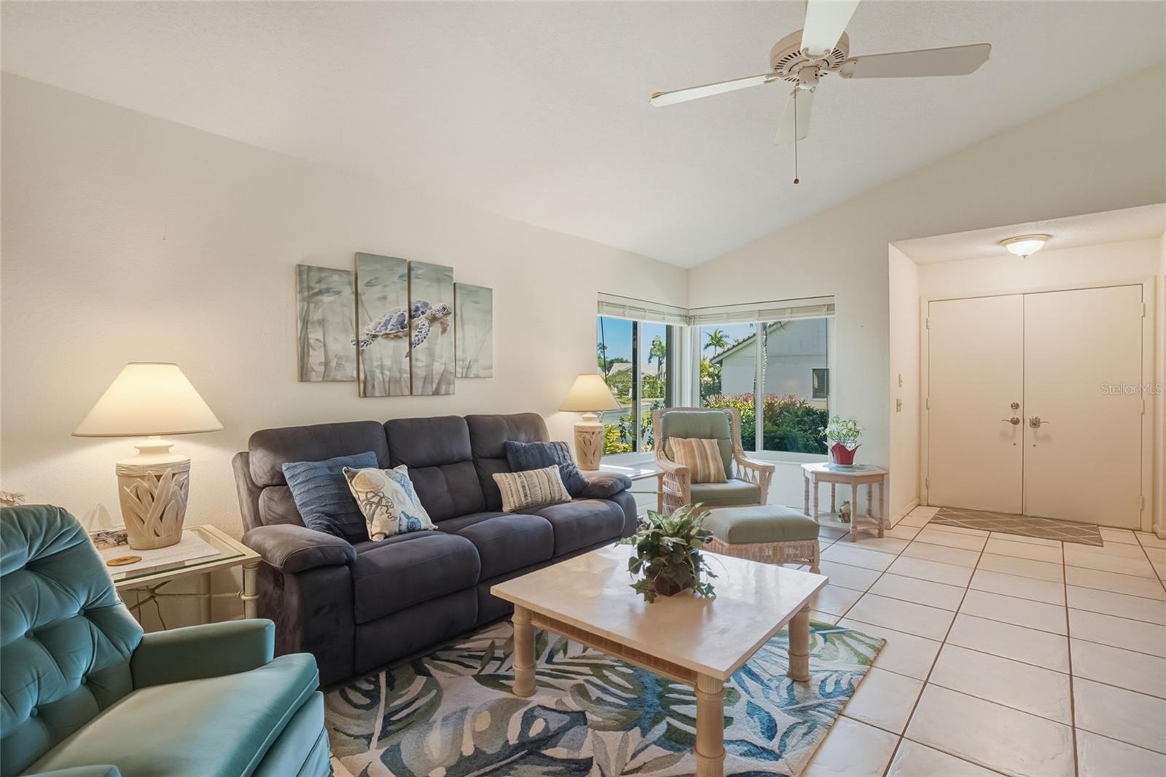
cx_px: 583
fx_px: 518
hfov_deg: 96.7
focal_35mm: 16
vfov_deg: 73.8
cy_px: 388
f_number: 9
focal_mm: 16
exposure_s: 1/320
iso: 640
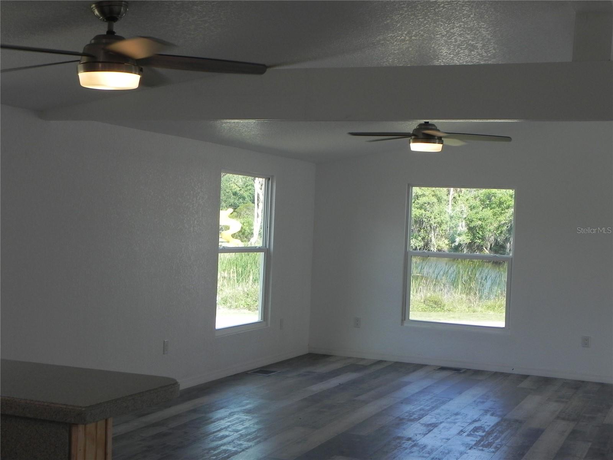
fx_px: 921
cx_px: 306
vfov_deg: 28.0
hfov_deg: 36.8
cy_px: 230
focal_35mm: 52
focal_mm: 9.2
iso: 160
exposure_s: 1/140
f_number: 4.5
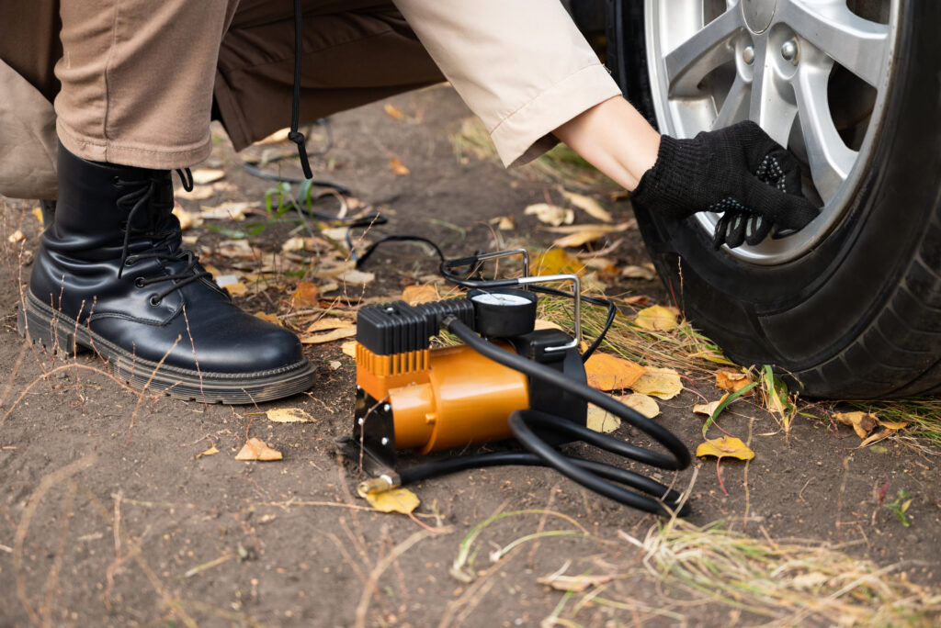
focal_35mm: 60
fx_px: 1569
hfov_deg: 33.4
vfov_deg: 22.7
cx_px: 470
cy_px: 314
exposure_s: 1/160
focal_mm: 60
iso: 400
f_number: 4
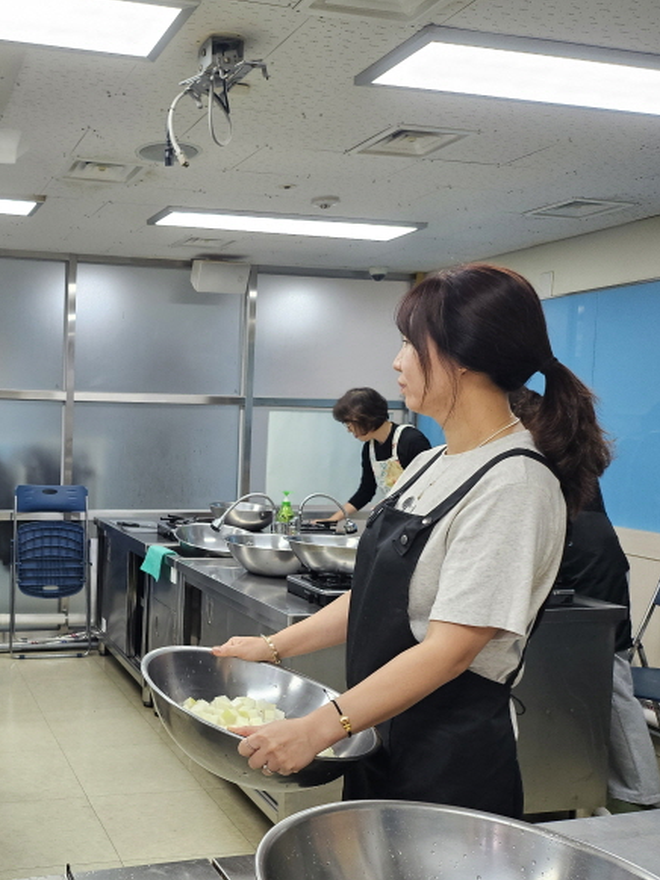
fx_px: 840
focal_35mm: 33
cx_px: 85
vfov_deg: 55.4
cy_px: 448
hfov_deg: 40.2
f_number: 1.8
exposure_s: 1/120
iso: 125
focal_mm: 5
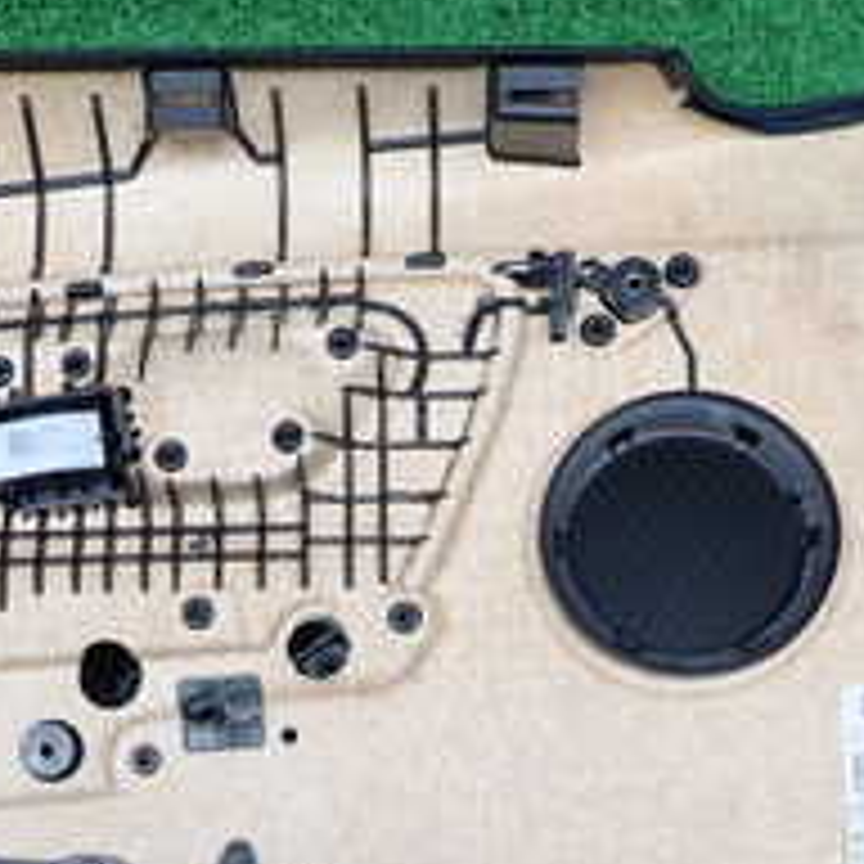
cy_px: 760
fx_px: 1948
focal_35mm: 69
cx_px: 243
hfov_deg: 24.8
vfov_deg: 24.4
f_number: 2.8
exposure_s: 1/80
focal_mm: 4.5
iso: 100
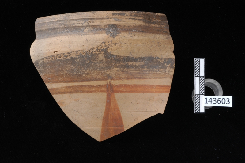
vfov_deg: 15.2
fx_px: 612
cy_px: 82
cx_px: 122
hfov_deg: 22.6
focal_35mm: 90
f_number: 22
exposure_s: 1/100
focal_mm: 60
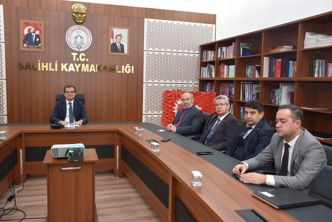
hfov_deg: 57.2
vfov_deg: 40.0
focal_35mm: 33
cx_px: 166
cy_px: 111
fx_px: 305
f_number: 4
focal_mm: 22
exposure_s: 1/60
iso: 560
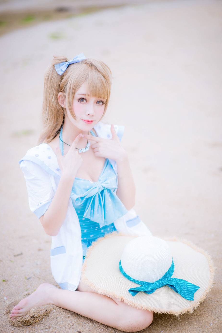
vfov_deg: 23.1
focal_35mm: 88
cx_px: 114
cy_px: 169
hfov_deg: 15.5
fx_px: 814
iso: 160
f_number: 1.4
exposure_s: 1/200
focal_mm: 85
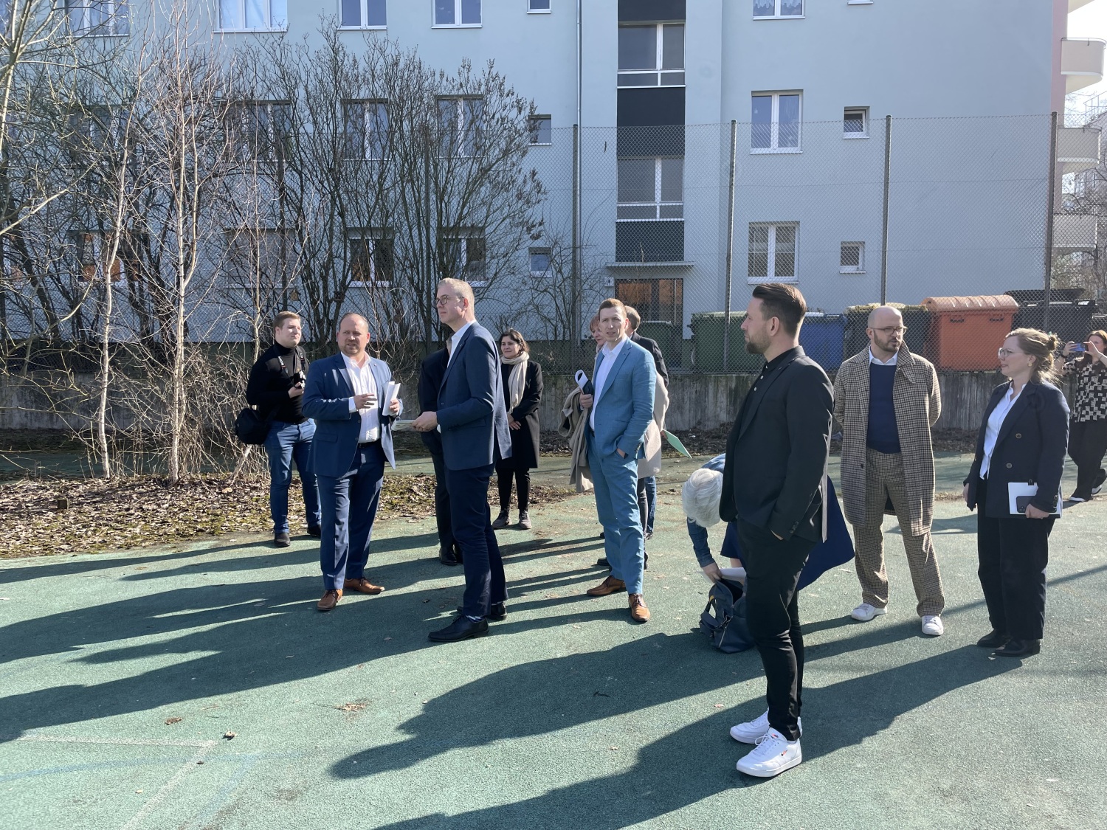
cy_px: 415
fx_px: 831
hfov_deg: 67.3
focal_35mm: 26
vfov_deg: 53.1
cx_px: 554
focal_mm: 4.2
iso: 32
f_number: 1.6
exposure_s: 1/774
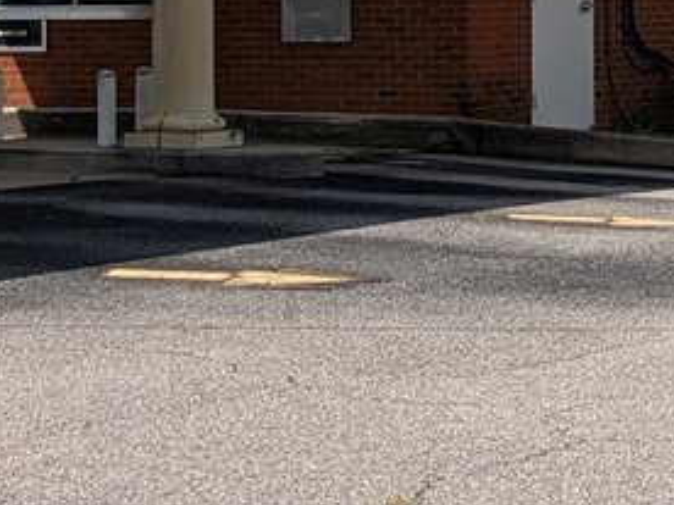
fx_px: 2882
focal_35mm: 148
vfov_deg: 9.9
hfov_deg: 13.3
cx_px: 507
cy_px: -52
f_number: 1.73
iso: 59
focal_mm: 4.38
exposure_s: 1/5848
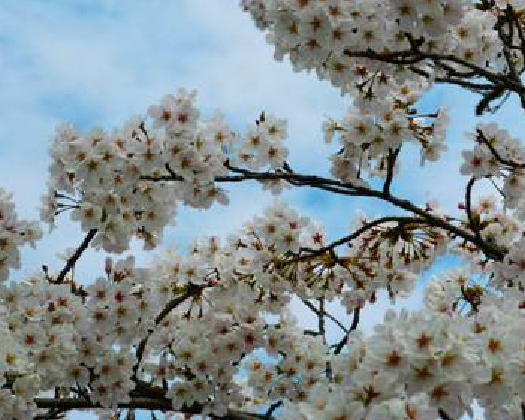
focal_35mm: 205
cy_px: -6
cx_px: 625
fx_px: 3186
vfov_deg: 7.5
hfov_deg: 9.3
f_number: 9
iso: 200
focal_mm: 50
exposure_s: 1/640
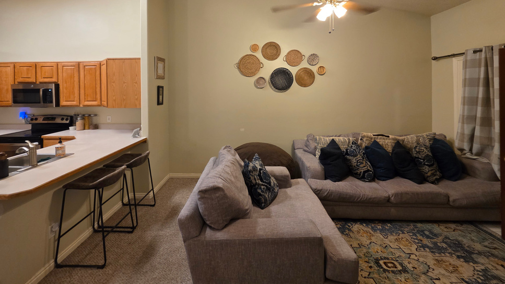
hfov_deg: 102.9
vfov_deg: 68.3
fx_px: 201
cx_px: 242
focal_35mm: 15
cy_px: 91
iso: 250
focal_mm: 2.2
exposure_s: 1/60
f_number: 1.9
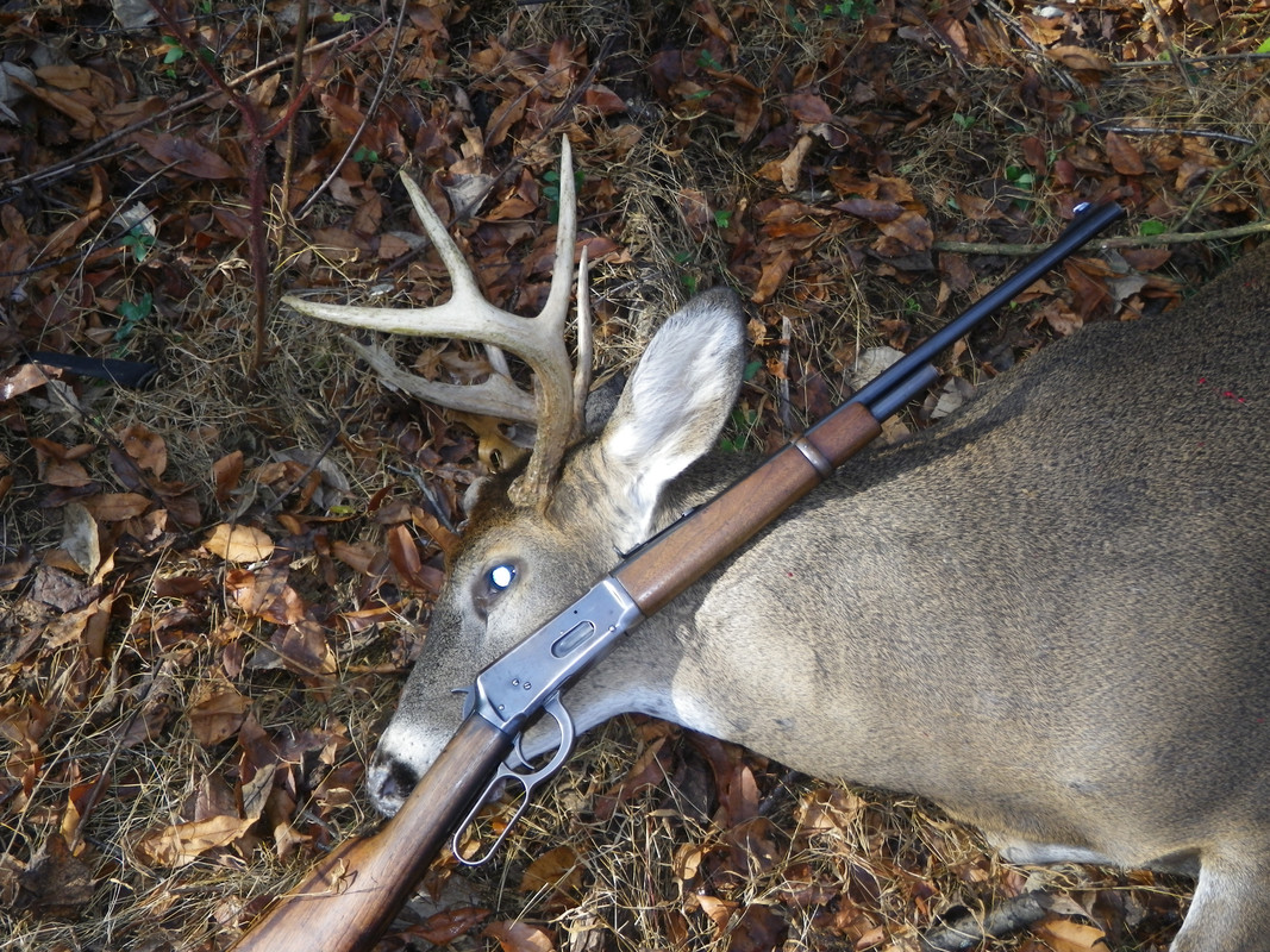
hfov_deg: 44.8
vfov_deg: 34.3
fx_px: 1541
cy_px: 476
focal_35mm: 42
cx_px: 635
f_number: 4.2
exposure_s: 1/50
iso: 80
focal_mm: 7.5
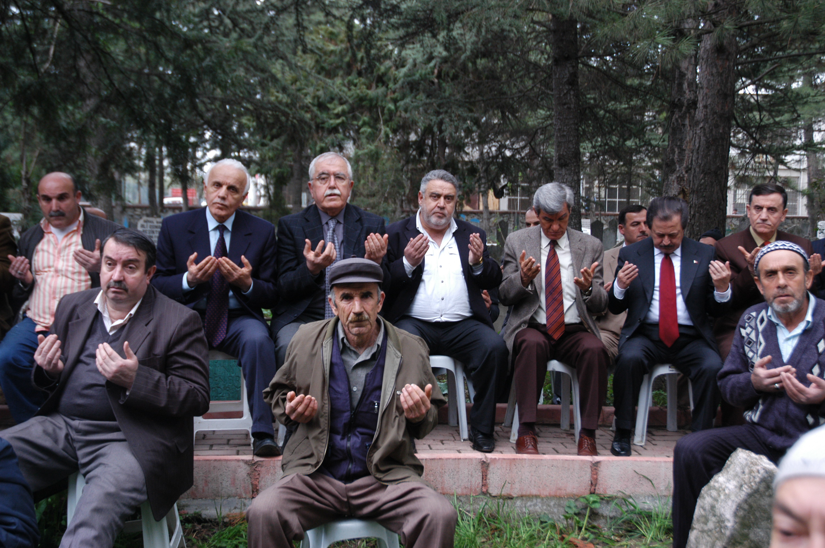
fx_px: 996
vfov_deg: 30.8
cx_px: 412
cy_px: 274
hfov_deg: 45.0
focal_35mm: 44
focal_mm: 29
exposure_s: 1/60
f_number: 4
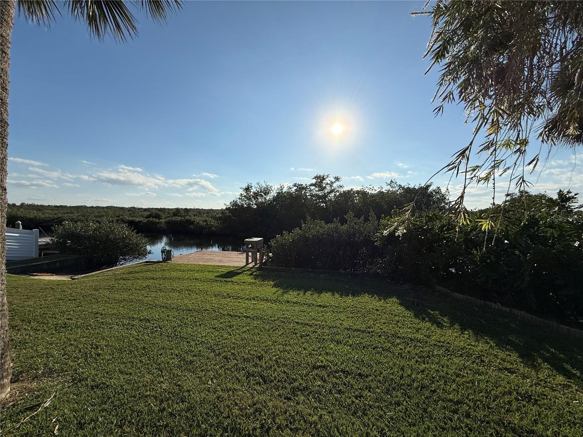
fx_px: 236
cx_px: 292
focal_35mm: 14
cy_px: 218
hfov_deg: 102.1
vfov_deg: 85.7
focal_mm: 2.22
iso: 50
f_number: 2.2
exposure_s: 1/6173
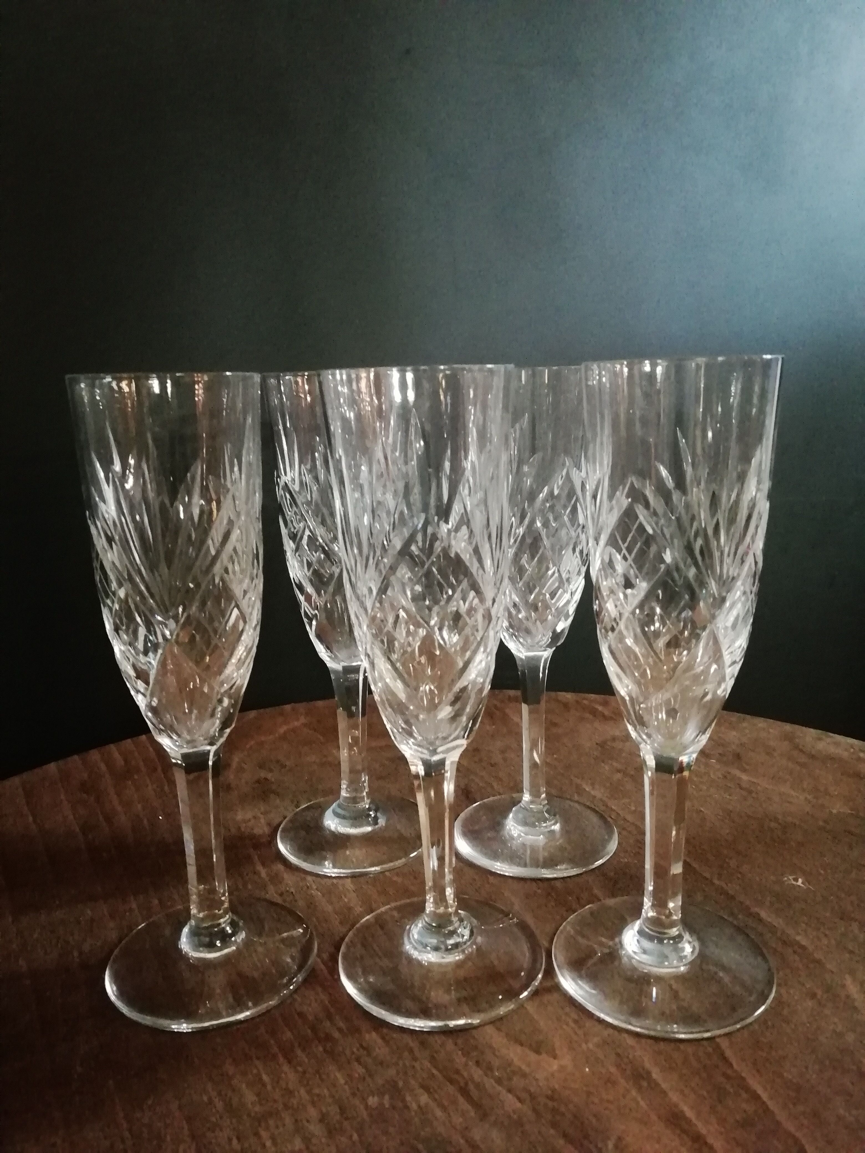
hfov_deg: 53.1
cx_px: 432
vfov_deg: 67.3
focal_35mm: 26
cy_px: 576
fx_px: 866
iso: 800
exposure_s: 1/14.3
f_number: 2.2
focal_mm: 3.46
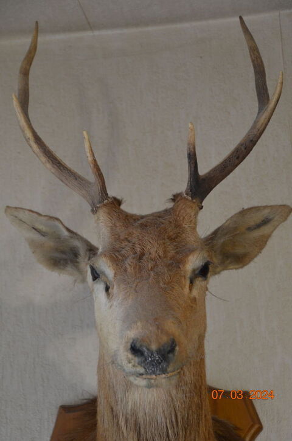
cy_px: 220
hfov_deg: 13.0
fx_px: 1284
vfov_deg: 19.5
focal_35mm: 105
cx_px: 146
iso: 1100
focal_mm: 70
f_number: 5.3
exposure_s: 1/30
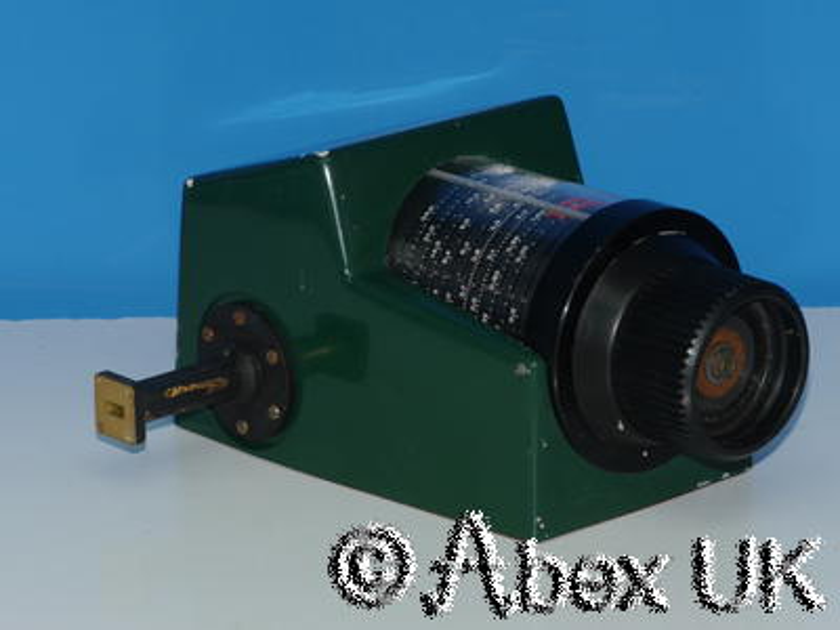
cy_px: 315
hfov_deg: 11.8
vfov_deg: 8.8
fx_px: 4077
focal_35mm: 168
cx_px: 420
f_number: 11
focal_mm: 84
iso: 400
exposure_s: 1/60
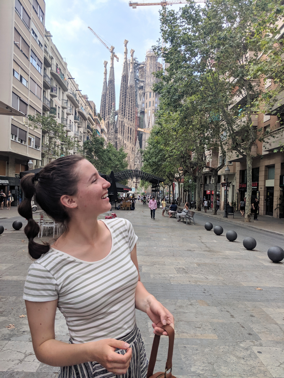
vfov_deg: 65.3
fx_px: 295
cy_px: 189
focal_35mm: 27
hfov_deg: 51.4
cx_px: 142
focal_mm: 4.44
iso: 51
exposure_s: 1/2924
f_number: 1.8
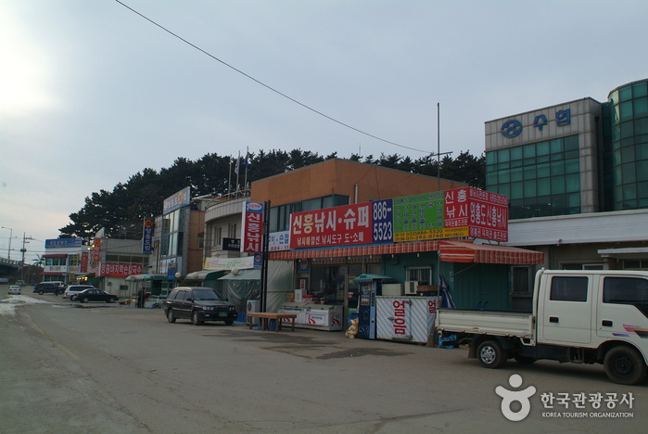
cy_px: 217
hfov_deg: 61.9
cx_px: 324
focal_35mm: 30
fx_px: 541
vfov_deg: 43.7
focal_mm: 20
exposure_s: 1/250
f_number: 8
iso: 200
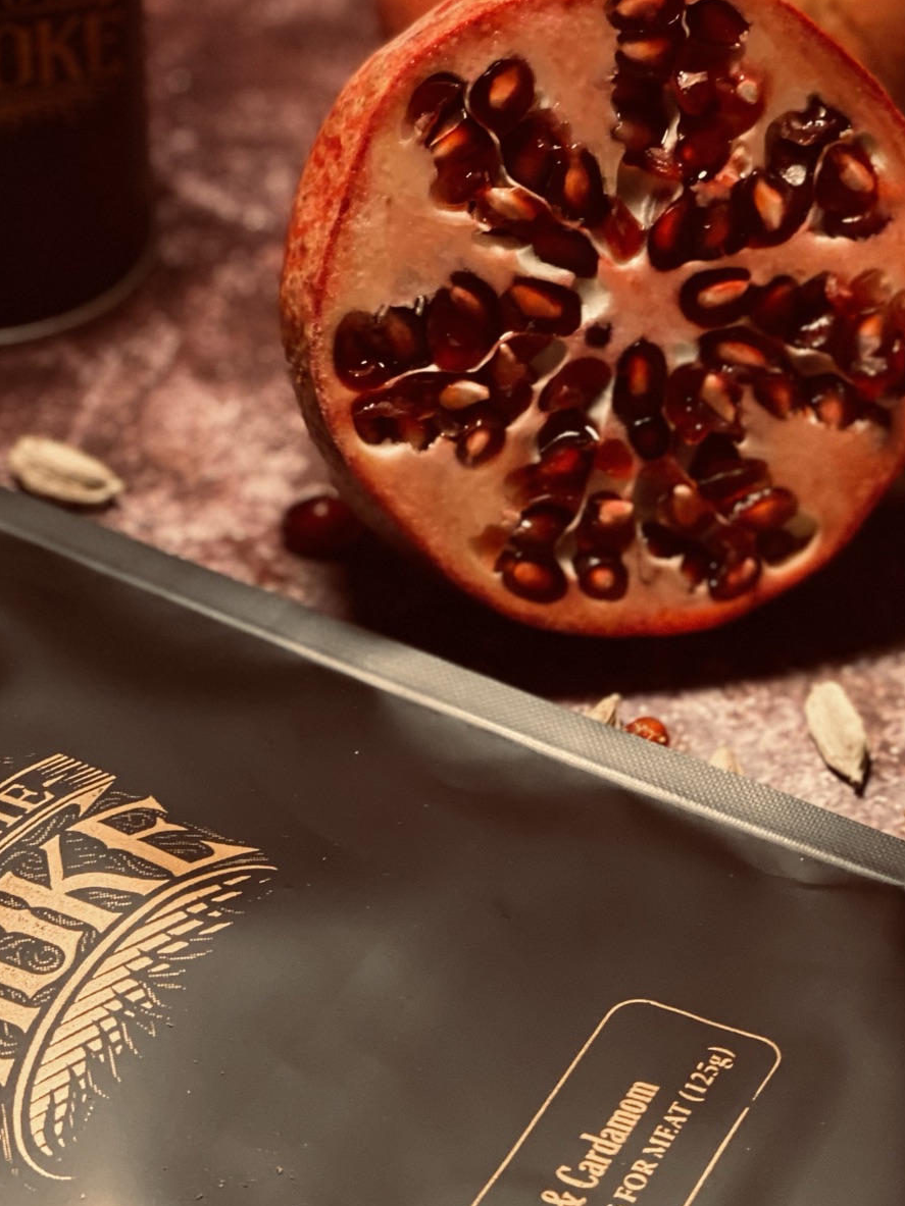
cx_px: 569
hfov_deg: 16.4
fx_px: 3138
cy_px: 902
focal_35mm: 90
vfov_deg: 21.6
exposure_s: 1/25
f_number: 2
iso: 320
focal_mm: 6
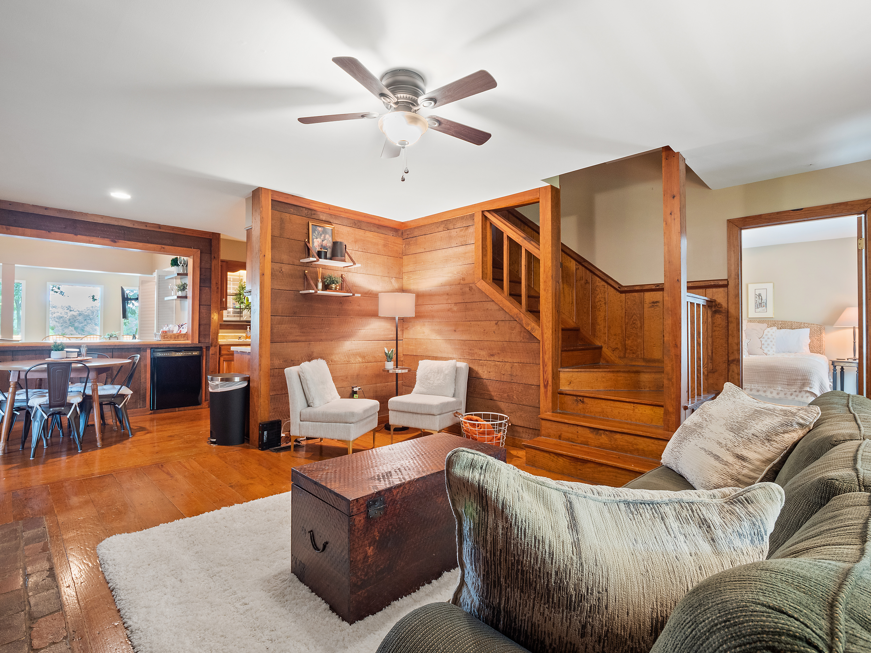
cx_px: 436
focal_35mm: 16
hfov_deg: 94.5
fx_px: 403
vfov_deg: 78.1
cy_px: 326
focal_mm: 8
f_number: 5.6
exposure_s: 1/1.67
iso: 400
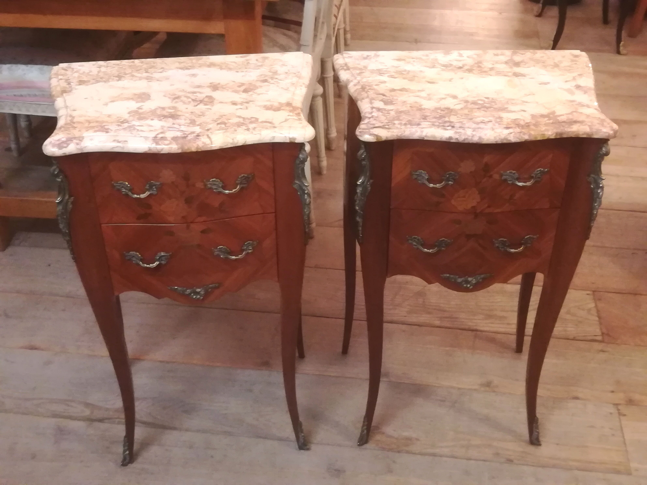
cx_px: 324
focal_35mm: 42
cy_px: 242
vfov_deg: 34.3
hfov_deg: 44.8
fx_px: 785
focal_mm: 3.83
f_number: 2.2
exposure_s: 1/14.3
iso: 640
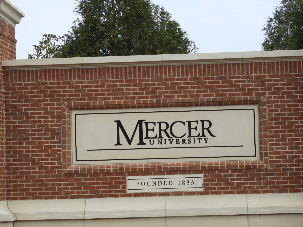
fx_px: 1094
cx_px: 152
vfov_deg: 11.9
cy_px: 114
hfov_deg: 15.8
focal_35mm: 125
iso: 100
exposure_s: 1/400
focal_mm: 22.4
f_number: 5
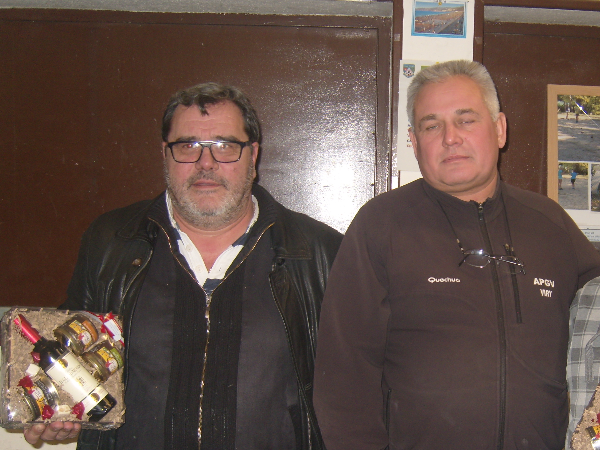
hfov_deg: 37.7
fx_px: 867
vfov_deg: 28.9
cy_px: 299
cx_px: 411
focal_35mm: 50
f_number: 2.8
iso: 105
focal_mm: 7.4
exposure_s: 1/30
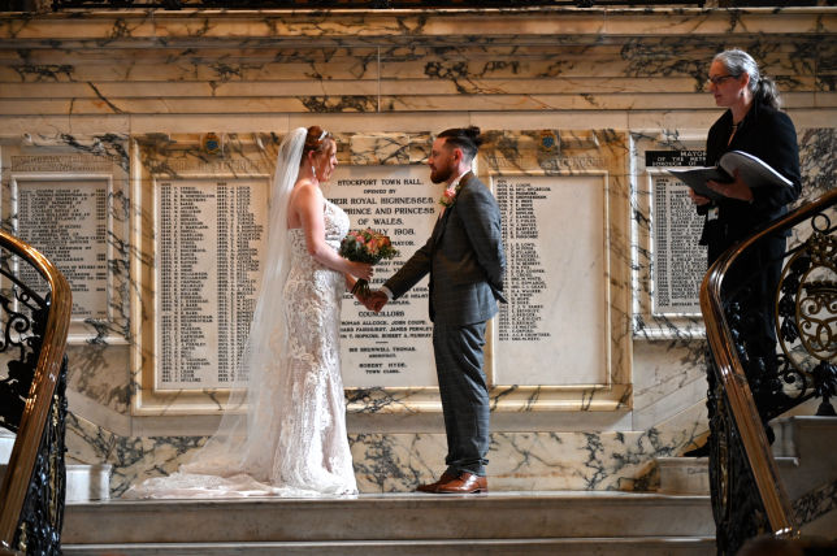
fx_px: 2323
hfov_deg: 20.4
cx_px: 418
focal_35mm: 100
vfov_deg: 13.7
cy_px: 278
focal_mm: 100
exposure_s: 1/250
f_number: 2.8
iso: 2800
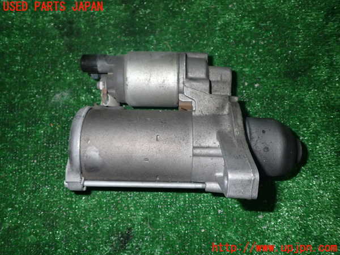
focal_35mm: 30
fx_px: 295
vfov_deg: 46.8
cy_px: 128
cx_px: 170
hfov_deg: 60.0
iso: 320
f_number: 6.3
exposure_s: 1/30
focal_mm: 5.4
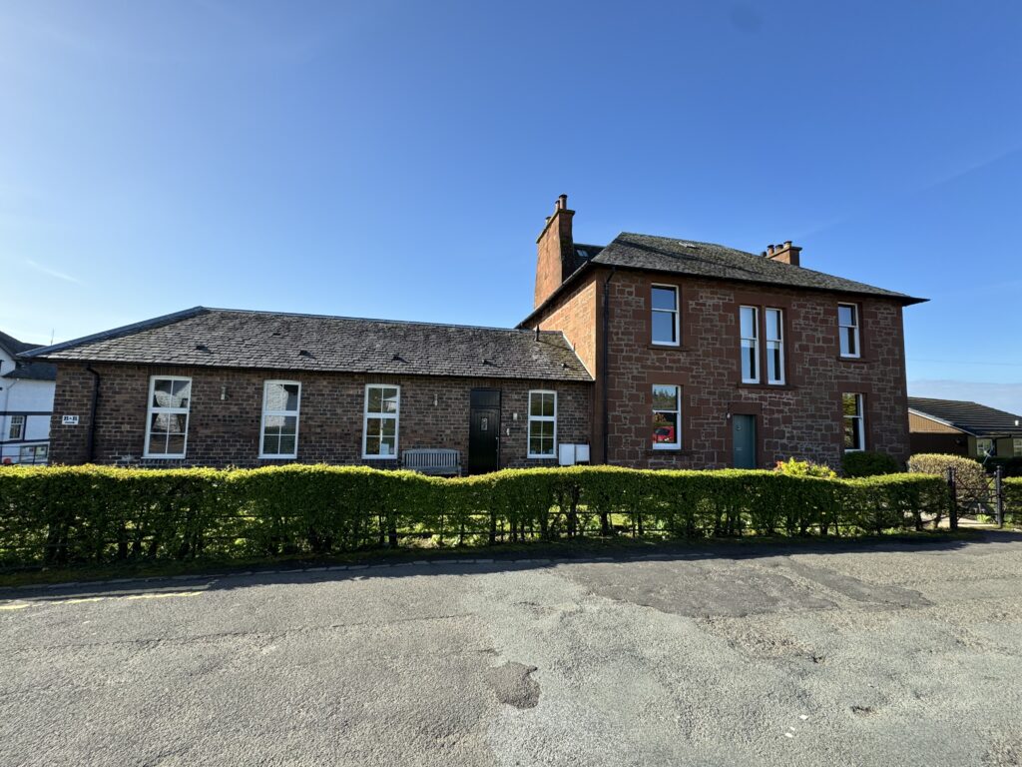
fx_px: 413
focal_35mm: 14
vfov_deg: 85.7
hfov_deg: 102.1
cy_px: 384
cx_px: 511
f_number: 2.2
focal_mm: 2.22
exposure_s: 1/831
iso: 50
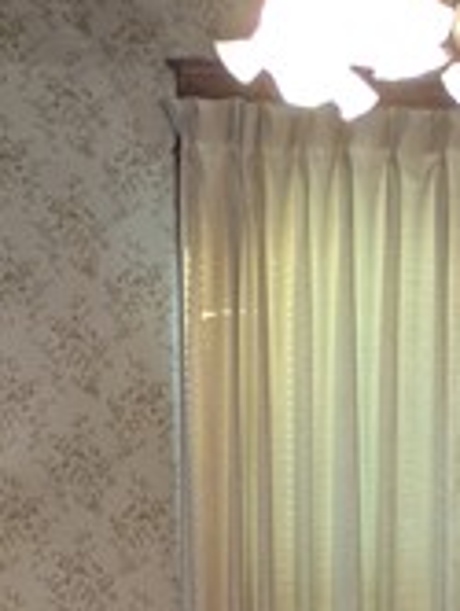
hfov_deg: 9.6
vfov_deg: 12.2
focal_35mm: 154
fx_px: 2722
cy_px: 905
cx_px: 462
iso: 197
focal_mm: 5.43
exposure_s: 1/40
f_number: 1.89
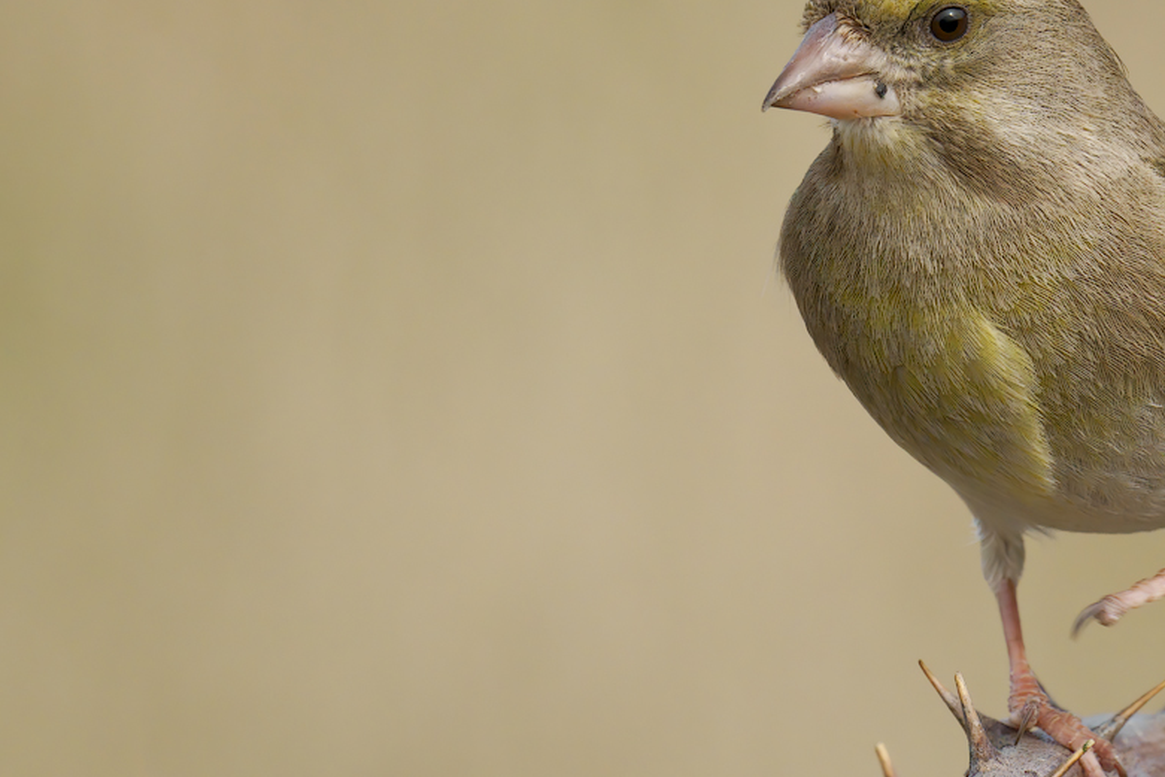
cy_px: 288
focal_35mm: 922
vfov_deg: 1.5
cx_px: 819
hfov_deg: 2.2
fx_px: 29840
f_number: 10
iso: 1000
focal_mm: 600
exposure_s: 1/1600
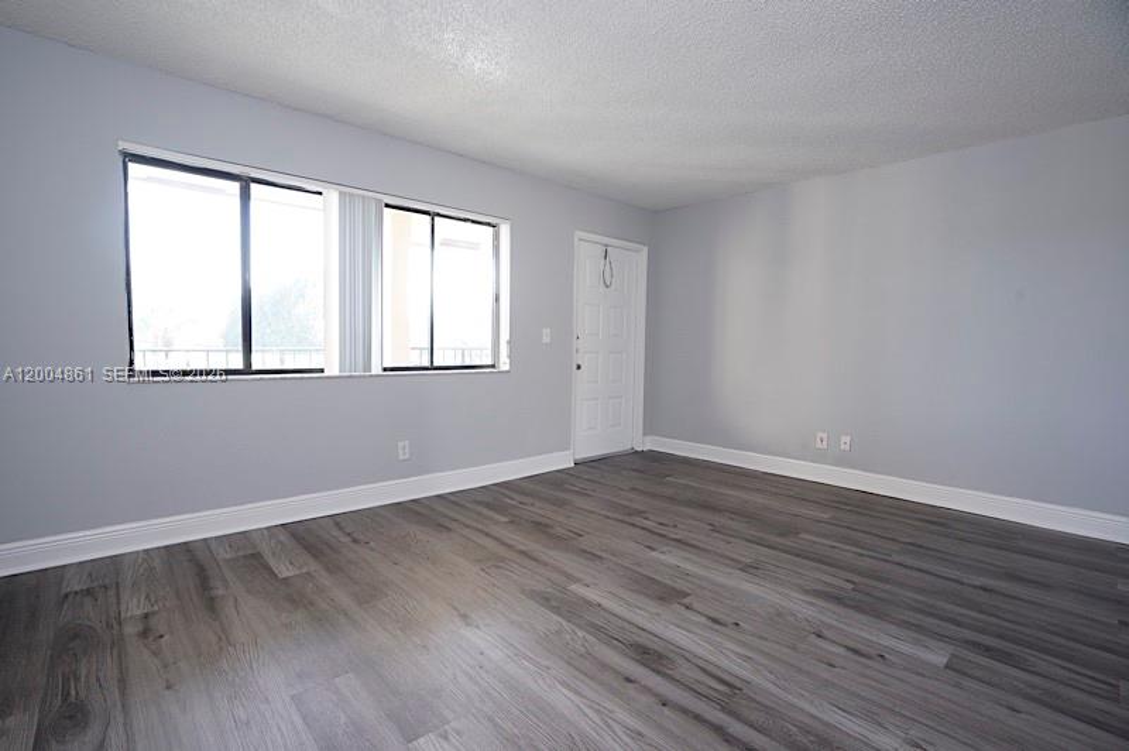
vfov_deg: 73.6
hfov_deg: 96.8
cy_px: 376
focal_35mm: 16
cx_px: 564
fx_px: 501
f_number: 8
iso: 320
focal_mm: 16
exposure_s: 1/8
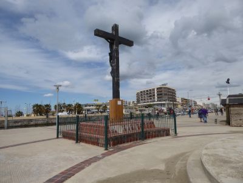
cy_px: 92
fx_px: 175
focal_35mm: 25
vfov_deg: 54.9
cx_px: 122
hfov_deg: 69.4
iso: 80
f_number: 3.3
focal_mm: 4.3
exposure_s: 1/2000
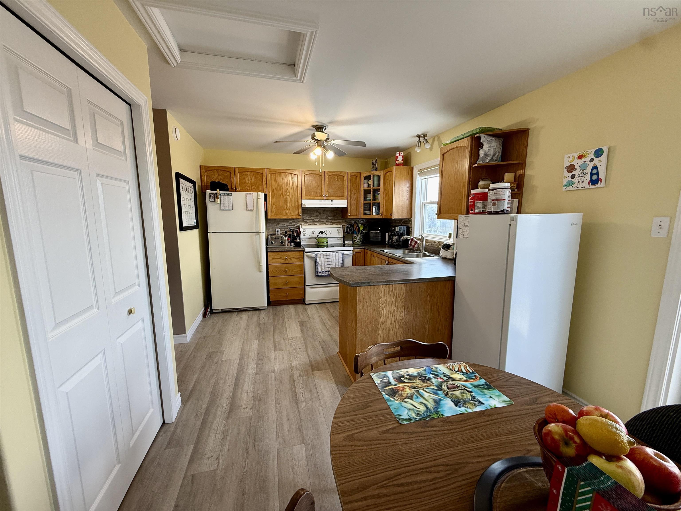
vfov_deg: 85.7
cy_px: 256
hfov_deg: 102.1
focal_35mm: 14
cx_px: 340
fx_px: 275
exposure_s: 1/120
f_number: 2.2
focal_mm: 2.22
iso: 80
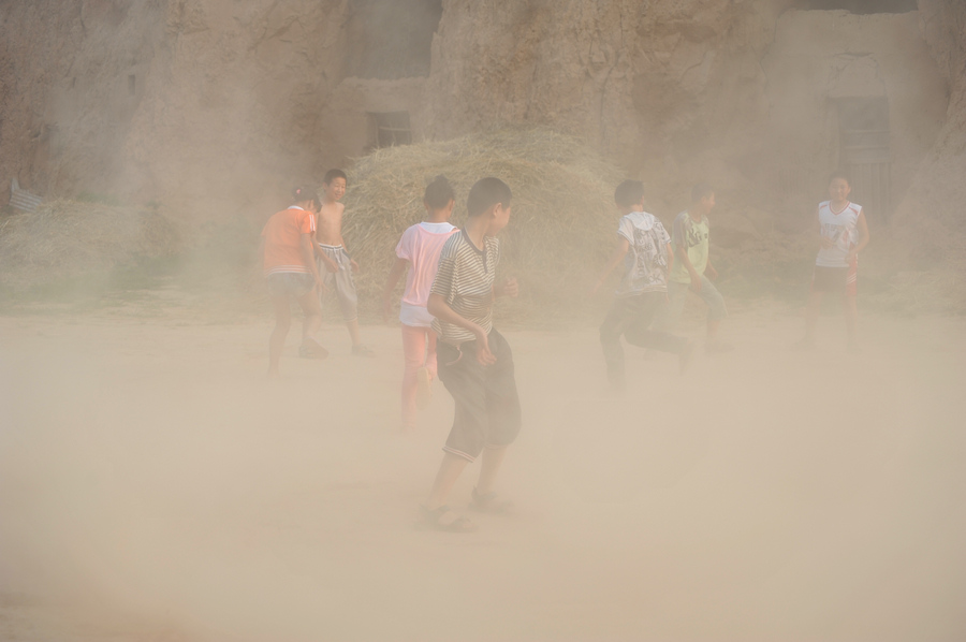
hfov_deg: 28.9
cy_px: 321
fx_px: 1876
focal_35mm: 70
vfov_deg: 19.4
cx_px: 483
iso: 200
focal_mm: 70
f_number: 5
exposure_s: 1/320
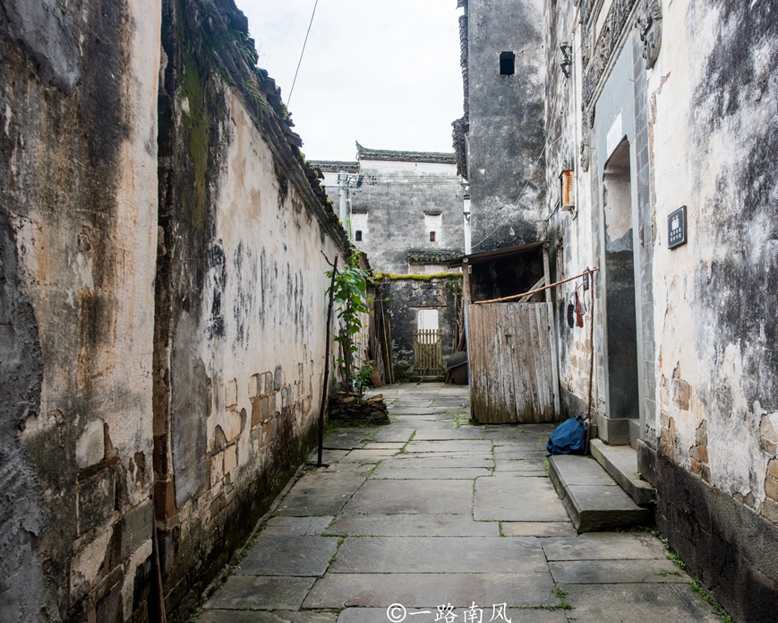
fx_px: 645
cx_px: 450
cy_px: 310
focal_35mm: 28
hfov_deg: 61.9
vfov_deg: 51.5
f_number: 11
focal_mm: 24
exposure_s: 1/80
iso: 250
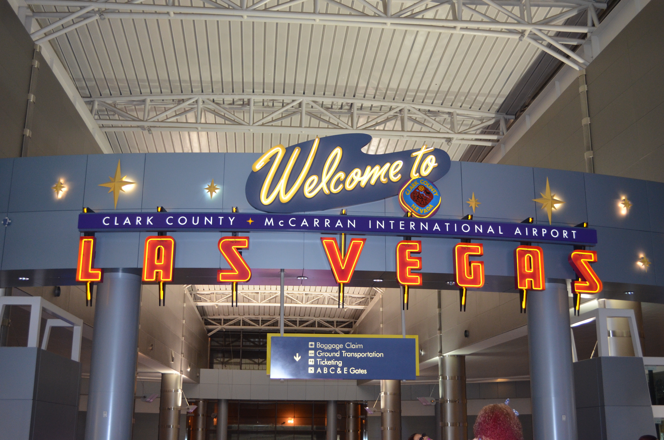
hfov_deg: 45.0
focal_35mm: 44
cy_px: 220
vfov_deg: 30.7
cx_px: 332
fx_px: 801
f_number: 4.5
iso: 1100
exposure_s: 1/60
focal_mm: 29
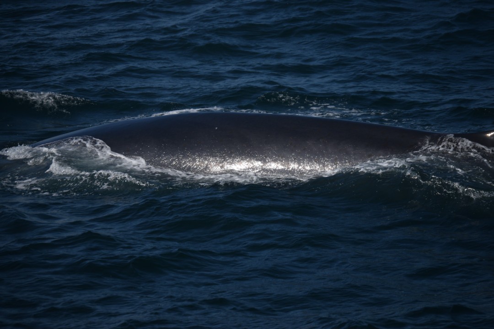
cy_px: 164
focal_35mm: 262
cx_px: 247
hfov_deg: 7.8
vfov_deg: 5.2
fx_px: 3602
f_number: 5.3
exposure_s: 1/4000
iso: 200
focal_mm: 175
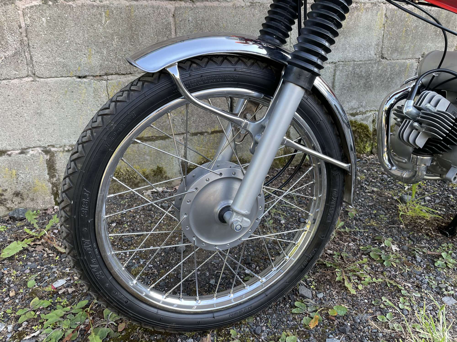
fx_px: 343
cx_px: 228
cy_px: 171
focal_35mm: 26
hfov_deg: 67.3
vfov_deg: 53.1
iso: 40
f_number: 1.6
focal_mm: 4.2
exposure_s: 1/121
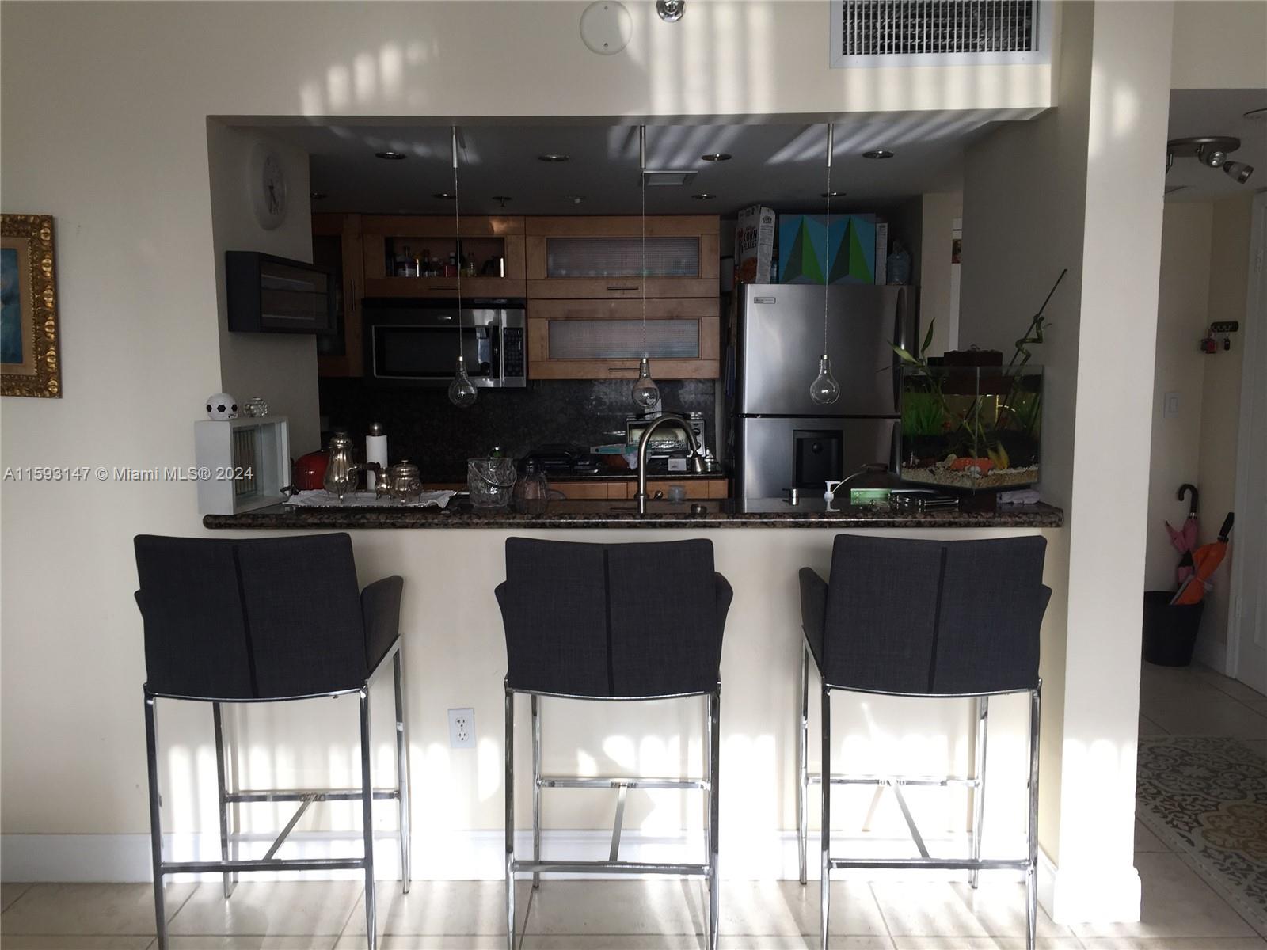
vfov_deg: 48.2
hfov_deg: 61.7
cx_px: 634
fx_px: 1061
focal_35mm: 29
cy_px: 475
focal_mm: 4.15
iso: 32
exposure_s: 1/60
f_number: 2.2
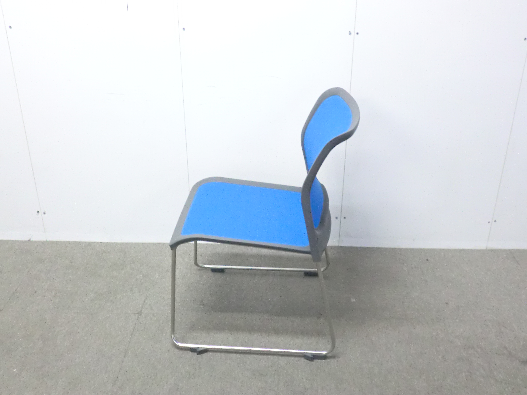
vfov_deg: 37.7
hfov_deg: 49.0
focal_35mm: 38
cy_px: 198
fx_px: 579
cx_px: 264
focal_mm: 6.9
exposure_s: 1/30
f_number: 3.9
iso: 800
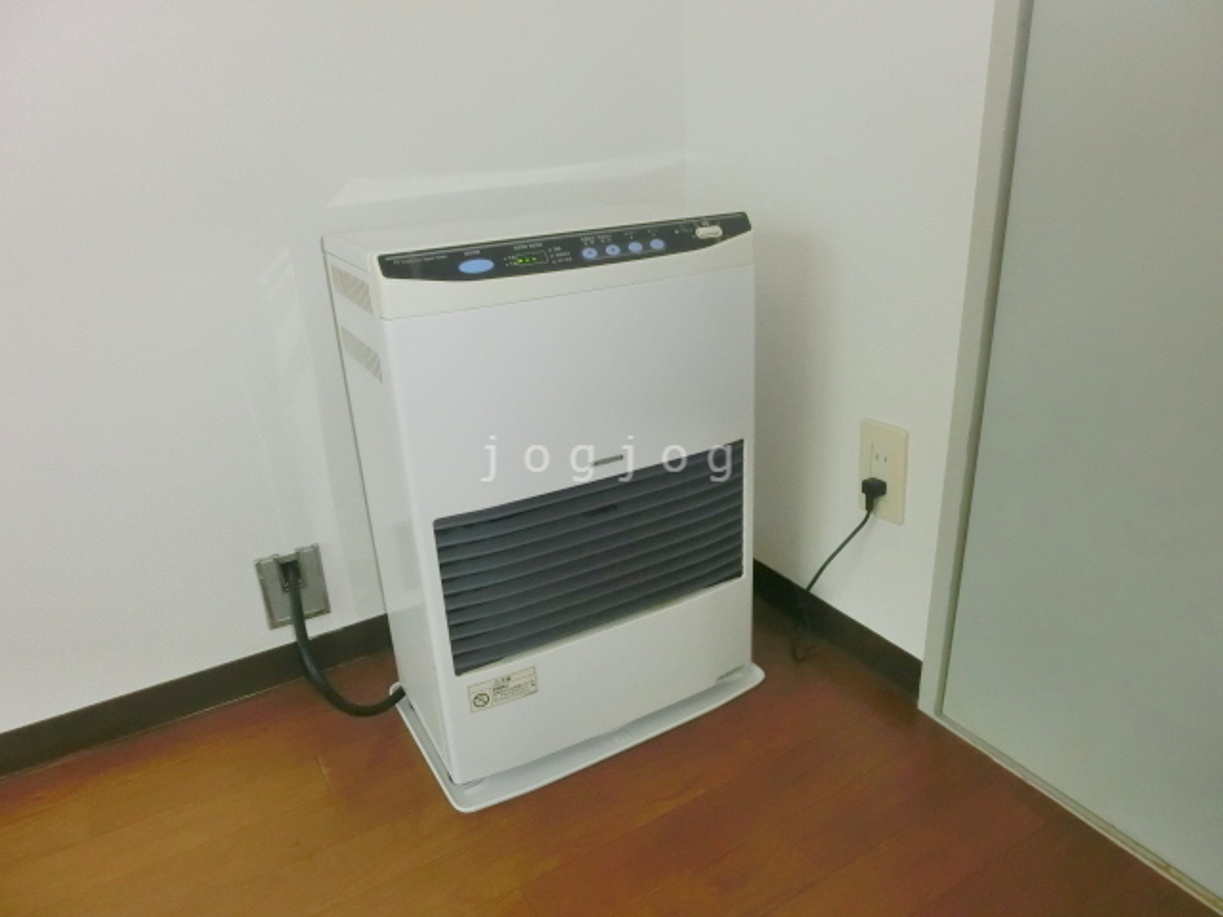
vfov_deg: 56.8
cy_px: 458
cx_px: 612
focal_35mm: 24
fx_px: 848
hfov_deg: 71.6
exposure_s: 1/250
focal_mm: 4.24
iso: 400
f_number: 3
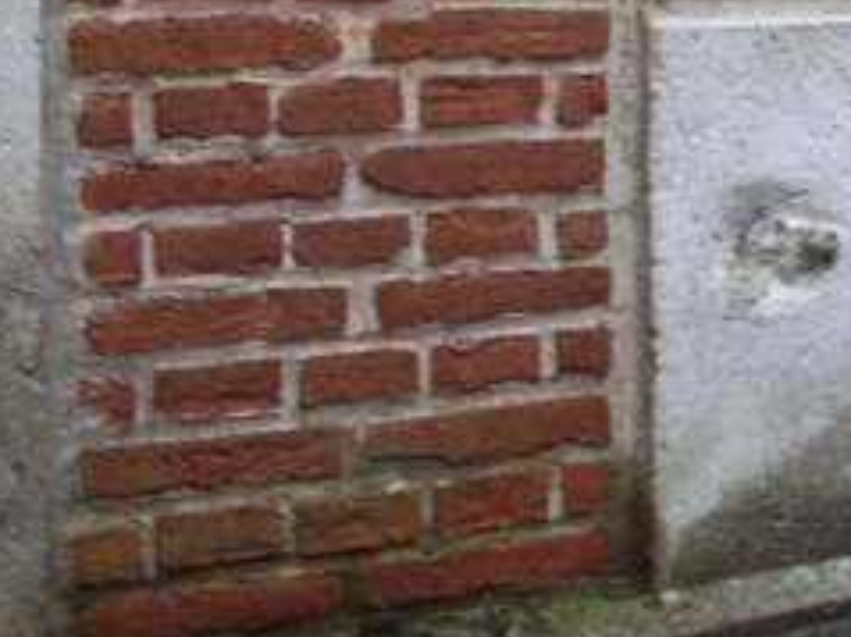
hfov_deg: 19.9
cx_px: 993
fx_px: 2285
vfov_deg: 15.3
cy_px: -128
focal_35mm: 93
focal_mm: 6.2
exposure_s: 1/45
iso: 105
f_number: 2.8
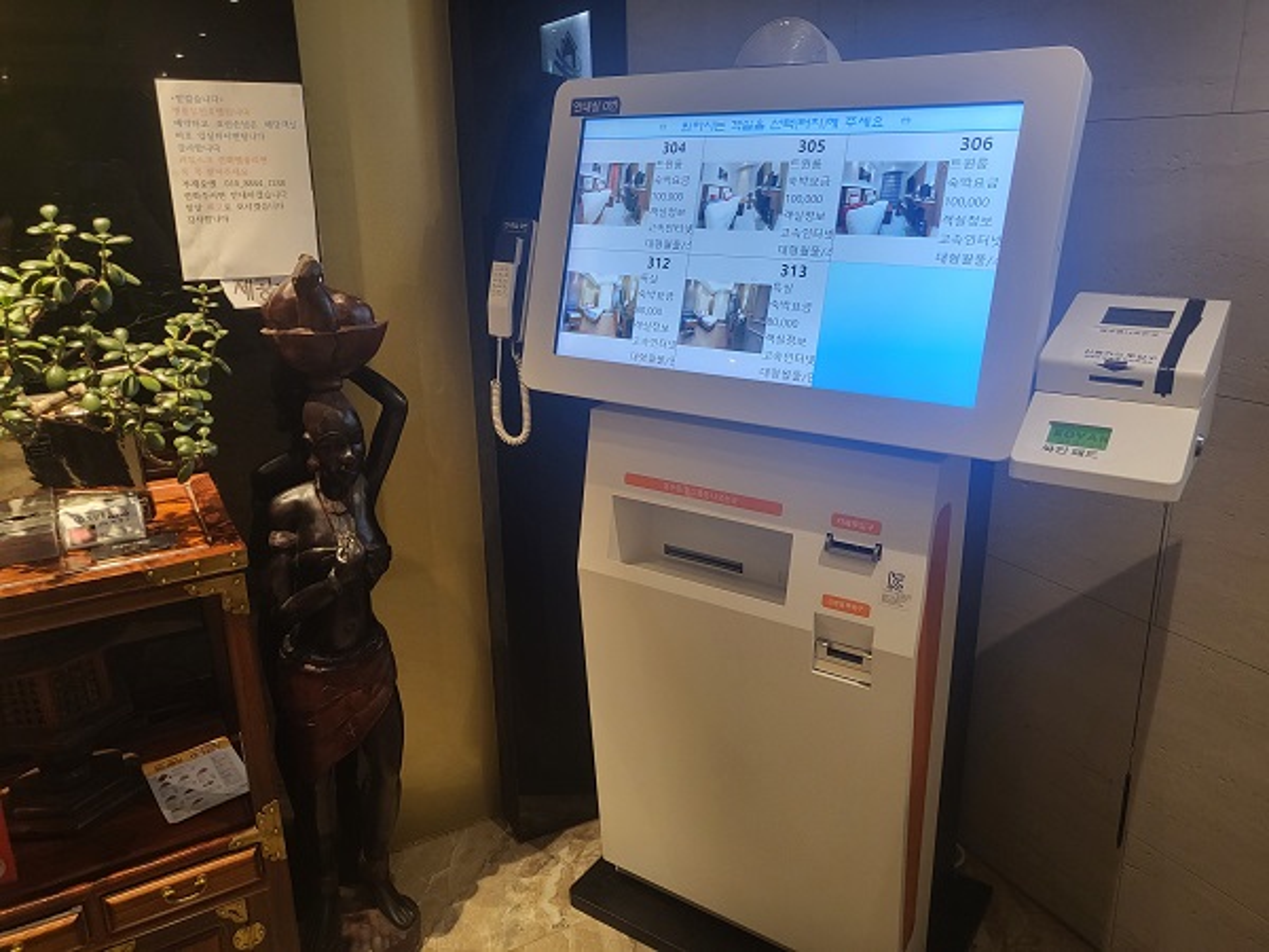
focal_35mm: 26
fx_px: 953
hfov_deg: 67.3
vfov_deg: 53.1
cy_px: 476
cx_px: 634
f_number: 1.8
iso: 160
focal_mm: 4.25
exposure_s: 1/40
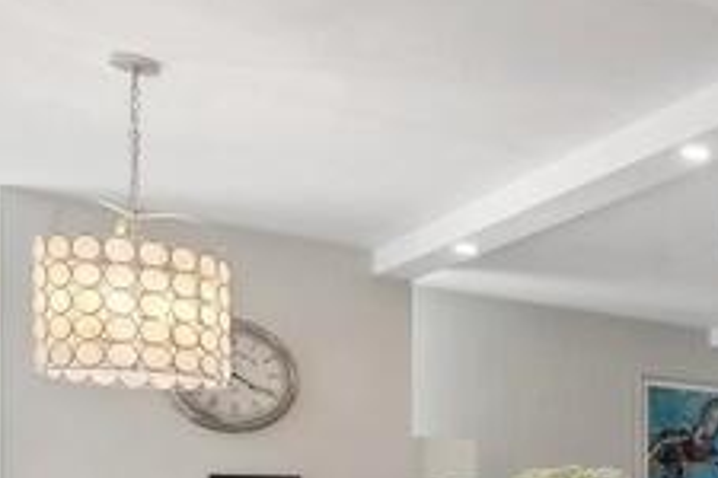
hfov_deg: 30.5
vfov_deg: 26.0
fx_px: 957
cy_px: 526
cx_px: 973
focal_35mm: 48
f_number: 8
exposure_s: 1/20
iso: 100
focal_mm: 12
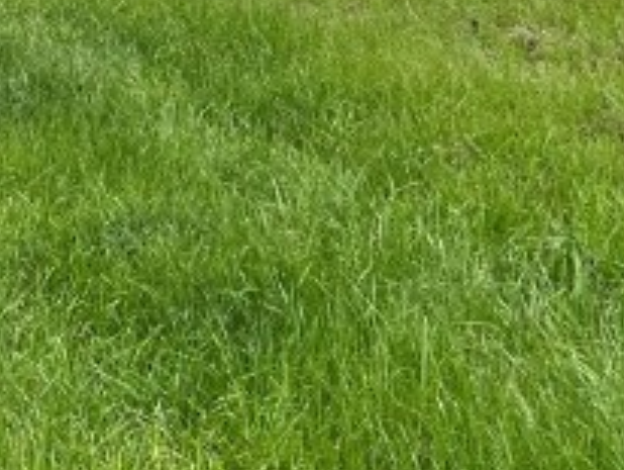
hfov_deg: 14.9
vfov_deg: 11.5
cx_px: -55
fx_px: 2328
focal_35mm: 129
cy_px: 243
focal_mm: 5.1
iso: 50
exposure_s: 1/3413
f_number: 1.6
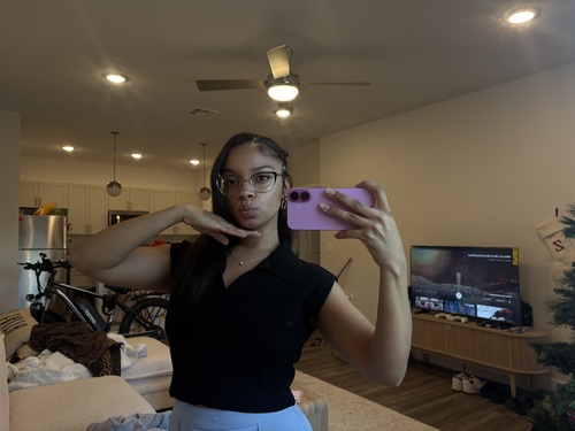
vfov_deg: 53.1
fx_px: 432
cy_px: 216
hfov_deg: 67.3
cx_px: 288
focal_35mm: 26
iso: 125
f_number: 1.6
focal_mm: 5.96
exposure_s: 1/120
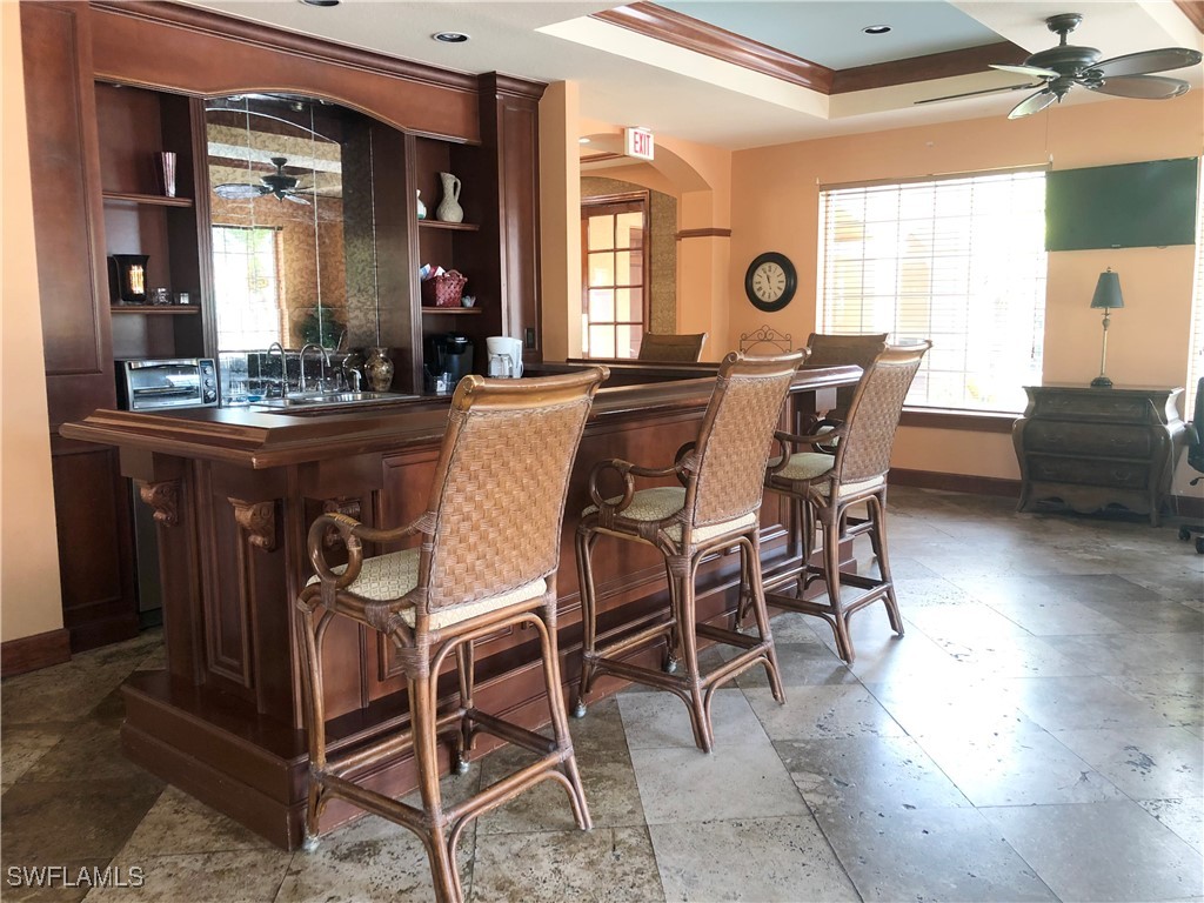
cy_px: 452
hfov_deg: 63.4
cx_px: 602
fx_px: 974
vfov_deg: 49.7
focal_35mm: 28
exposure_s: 1/17
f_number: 1.8
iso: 40
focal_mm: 3.99
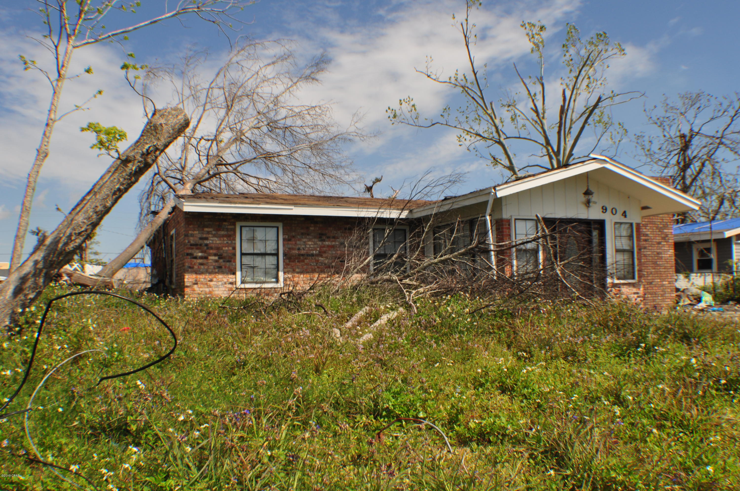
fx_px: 739
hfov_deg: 53.2
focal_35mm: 36
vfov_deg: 36.8
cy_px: 246
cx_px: 370
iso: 200
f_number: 14
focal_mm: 24
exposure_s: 1/200
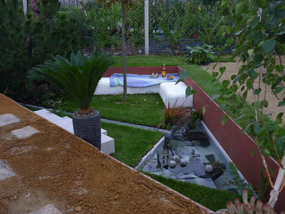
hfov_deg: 55.4
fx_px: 272
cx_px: 142
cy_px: 107
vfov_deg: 42.9
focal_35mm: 33
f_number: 2.8
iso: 80
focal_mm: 5.5
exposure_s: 1/60
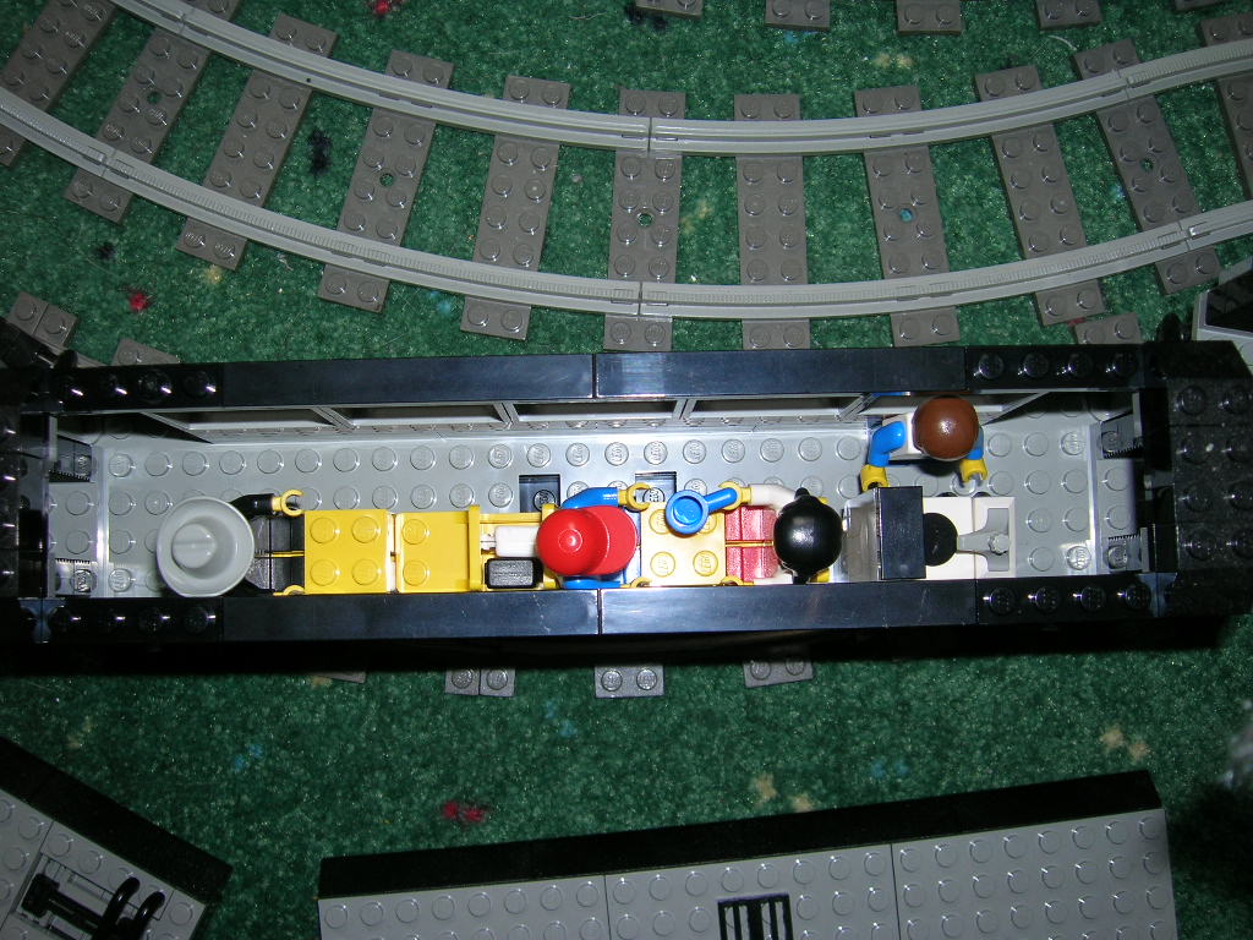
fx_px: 1303
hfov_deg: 51.4
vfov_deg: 39.7
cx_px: 626
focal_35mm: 36
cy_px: 470
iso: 50
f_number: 2.9
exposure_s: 1/60.1
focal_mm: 6
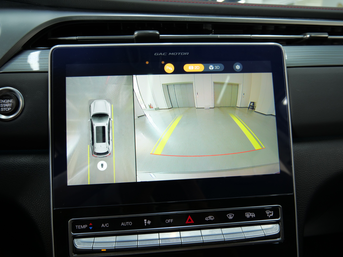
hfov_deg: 71.6
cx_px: 172
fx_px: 238
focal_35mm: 24
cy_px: 128
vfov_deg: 56.8
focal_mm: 12
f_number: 3.5
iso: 250
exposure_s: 1/15
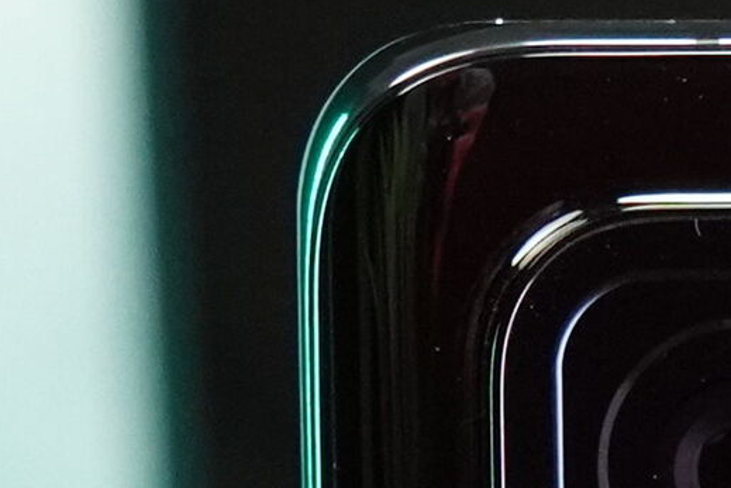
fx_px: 3228
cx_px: 1117
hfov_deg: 12.3
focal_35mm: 159
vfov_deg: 8.5
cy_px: 649
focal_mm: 43
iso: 4000
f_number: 8
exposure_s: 1/200
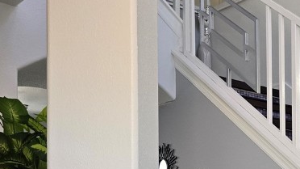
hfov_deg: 28.7
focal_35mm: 69
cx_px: 297
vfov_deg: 16.6
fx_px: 549
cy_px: 212
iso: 200
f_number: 1.7
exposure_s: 1/120
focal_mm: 6.3
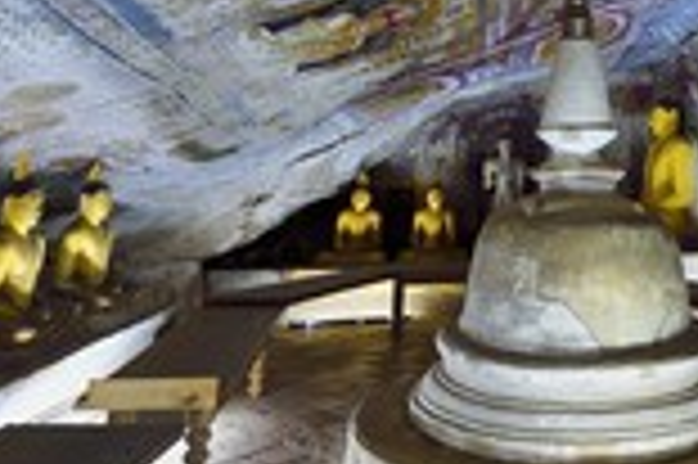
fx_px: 736
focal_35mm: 38
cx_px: 576
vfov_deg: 31.5
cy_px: -32
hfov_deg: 47.4
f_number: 7.1
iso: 1600
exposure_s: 1/10
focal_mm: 14
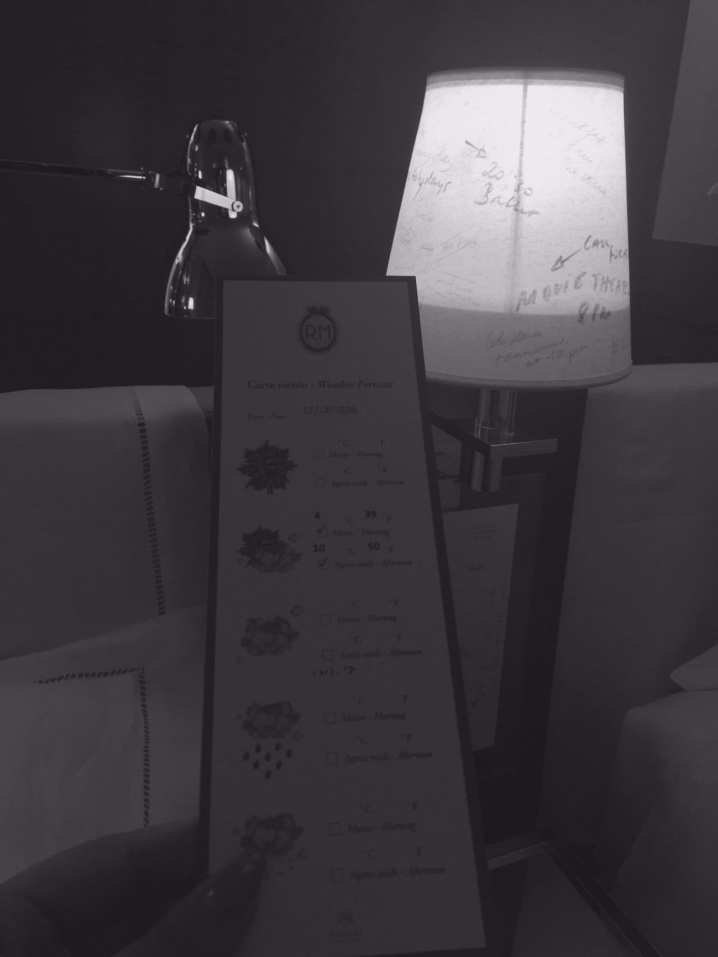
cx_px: 359
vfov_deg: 61.7
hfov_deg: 48.2
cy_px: 478
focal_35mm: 29
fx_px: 802
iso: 25
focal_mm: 4.15
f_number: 2.2
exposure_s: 1/100
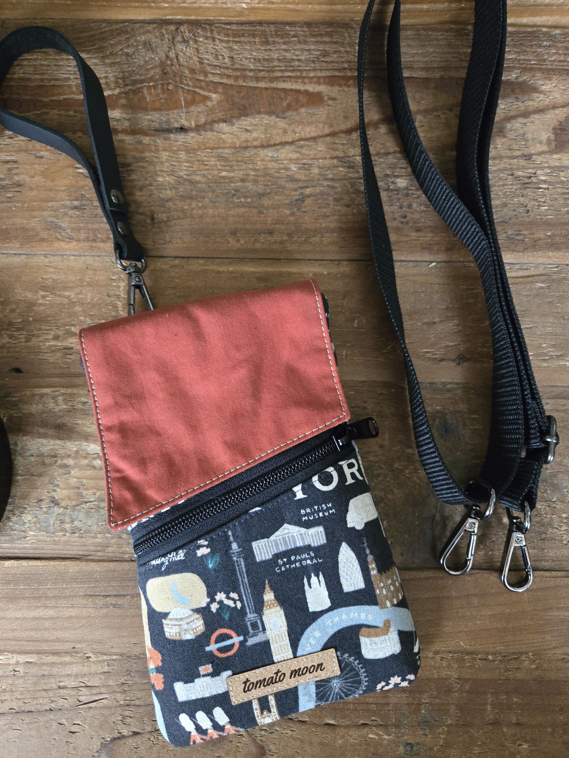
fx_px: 504
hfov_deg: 58.9
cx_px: 284
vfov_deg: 73.9
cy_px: 379
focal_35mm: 23
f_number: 1.8
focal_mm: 5.4
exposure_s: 1/60
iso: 1250
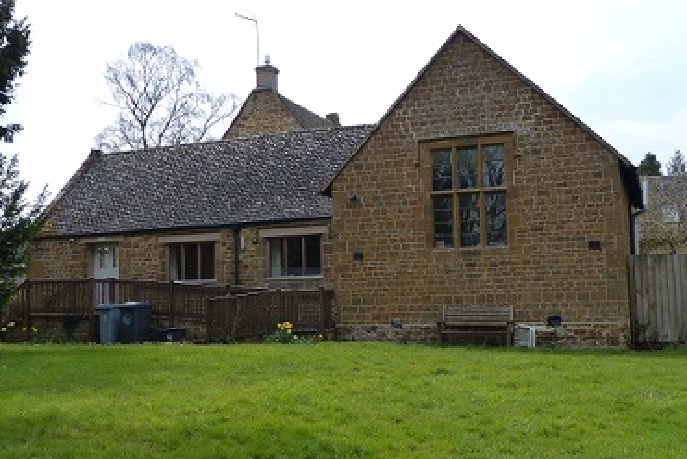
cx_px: 344
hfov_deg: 47.4
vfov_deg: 32.7
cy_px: 207
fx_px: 783
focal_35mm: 41
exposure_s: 1/640
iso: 160
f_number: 4
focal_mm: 7
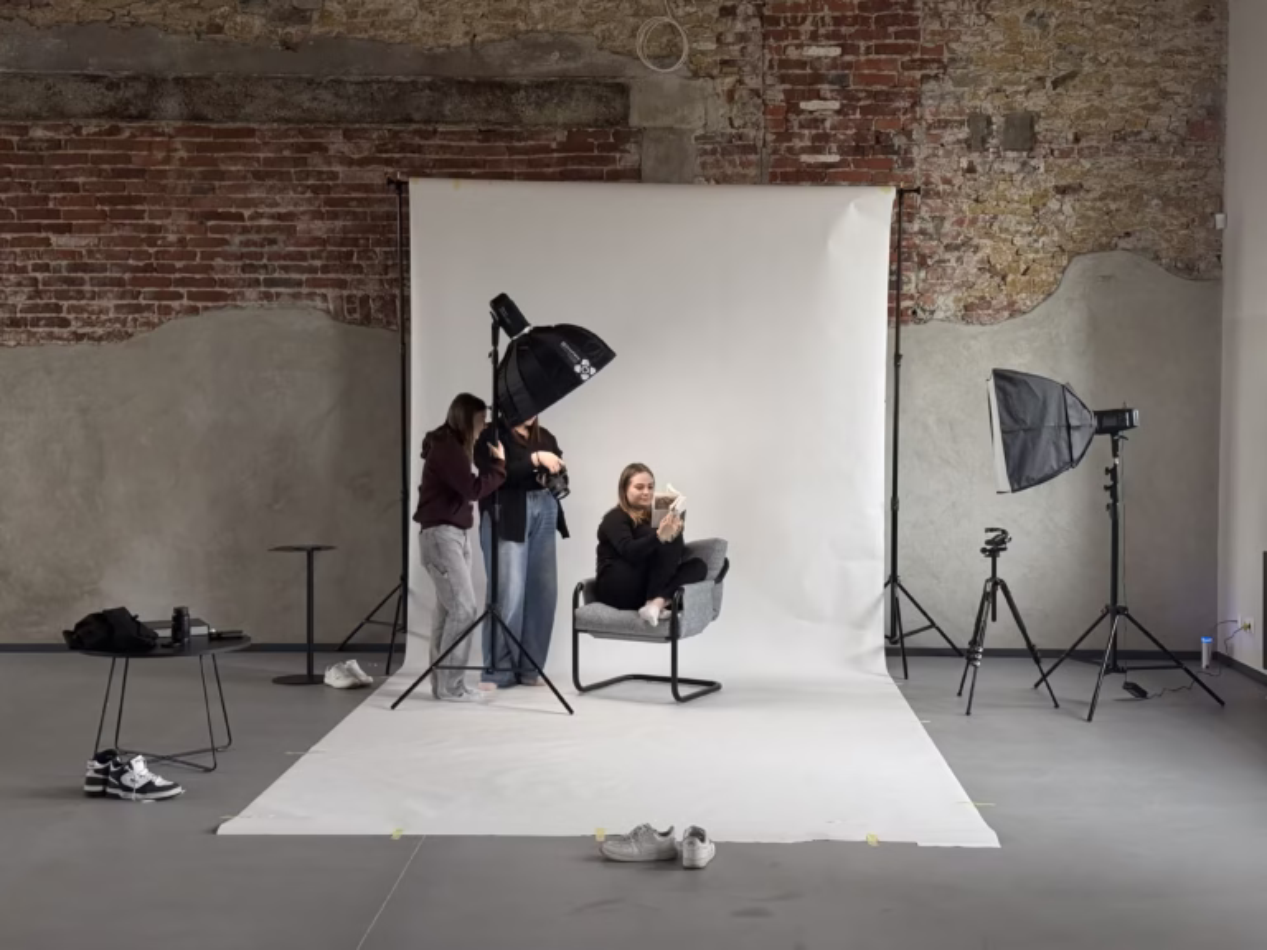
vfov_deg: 30.3
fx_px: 1757
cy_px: 475
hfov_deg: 39.7
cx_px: 634
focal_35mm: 48
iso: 200
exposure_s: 1/60
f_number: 1.78
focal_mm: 6.76
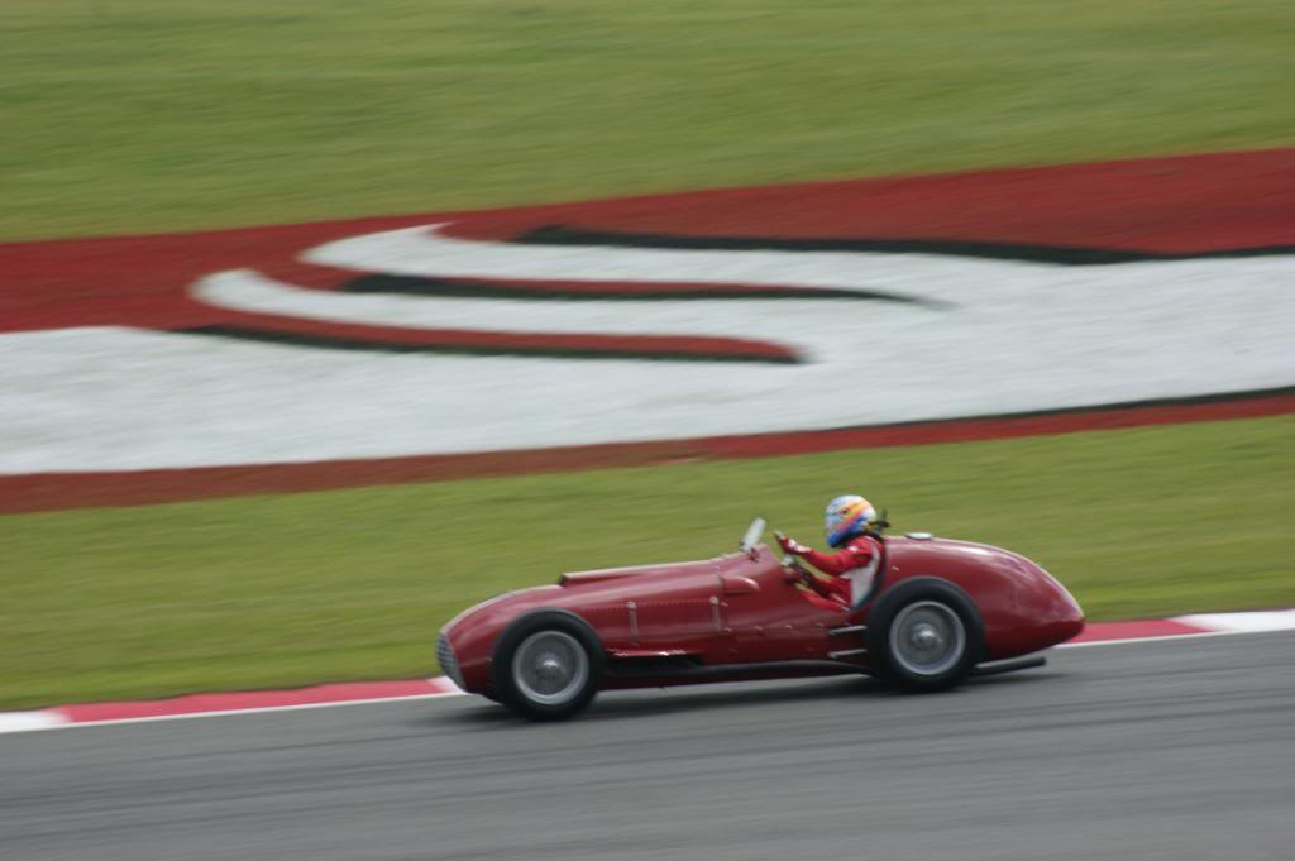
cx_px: 648
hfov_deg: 6.9
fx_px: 10783
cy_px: 430
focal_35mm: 300
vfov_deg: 4.6
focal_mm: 200
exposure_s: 1/100
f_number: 11
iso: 100
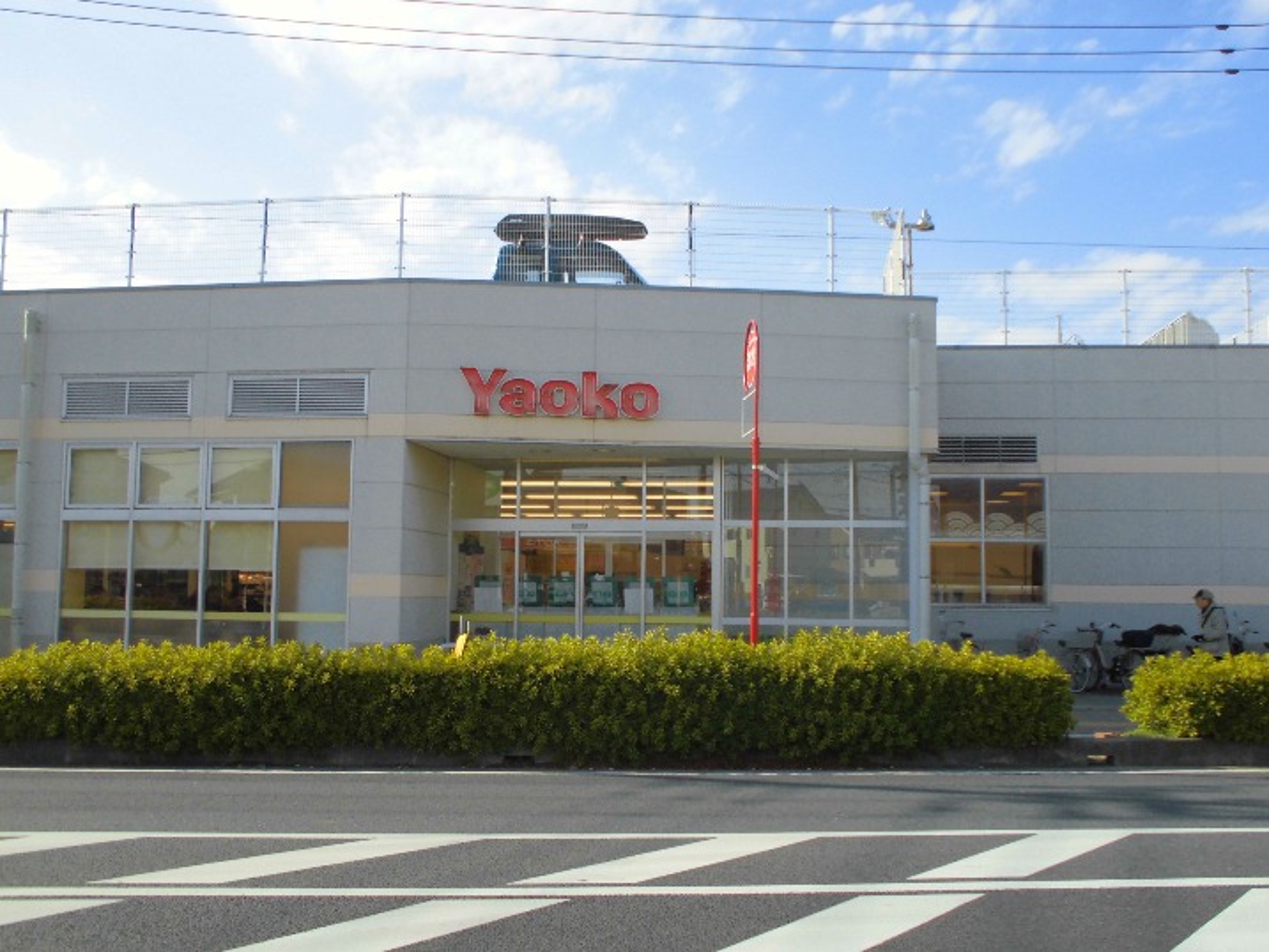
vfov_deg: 41.8
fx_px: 1247
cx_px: 634
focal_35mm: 34
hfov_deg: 53.9
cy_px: 476
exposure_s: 1/400
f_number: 4
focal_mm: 6.1
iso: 100
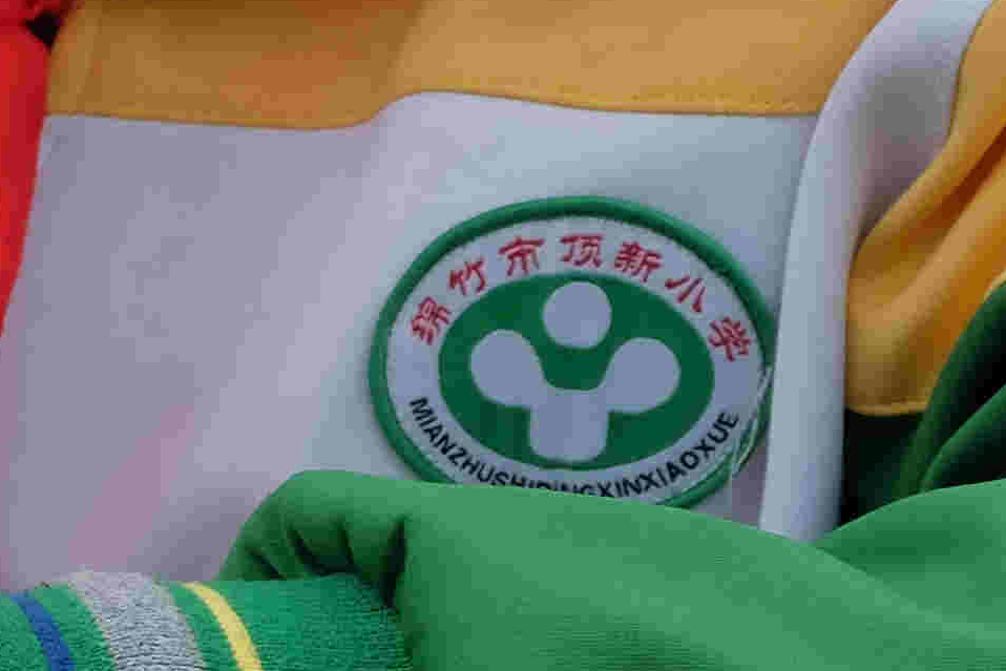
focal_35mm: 373
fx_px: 10424
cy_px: 329
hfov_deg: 5.5
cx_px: -713
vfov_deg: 3.7
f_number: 5.6
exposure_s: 1/240
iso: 400
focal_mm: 48.4
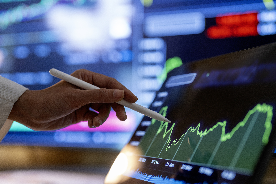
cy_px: 91
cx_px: 137
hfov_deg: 38.9
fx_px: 391
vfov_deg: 26.5
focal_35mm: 51
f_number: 2
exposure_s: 1/50
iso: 640
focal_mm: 50
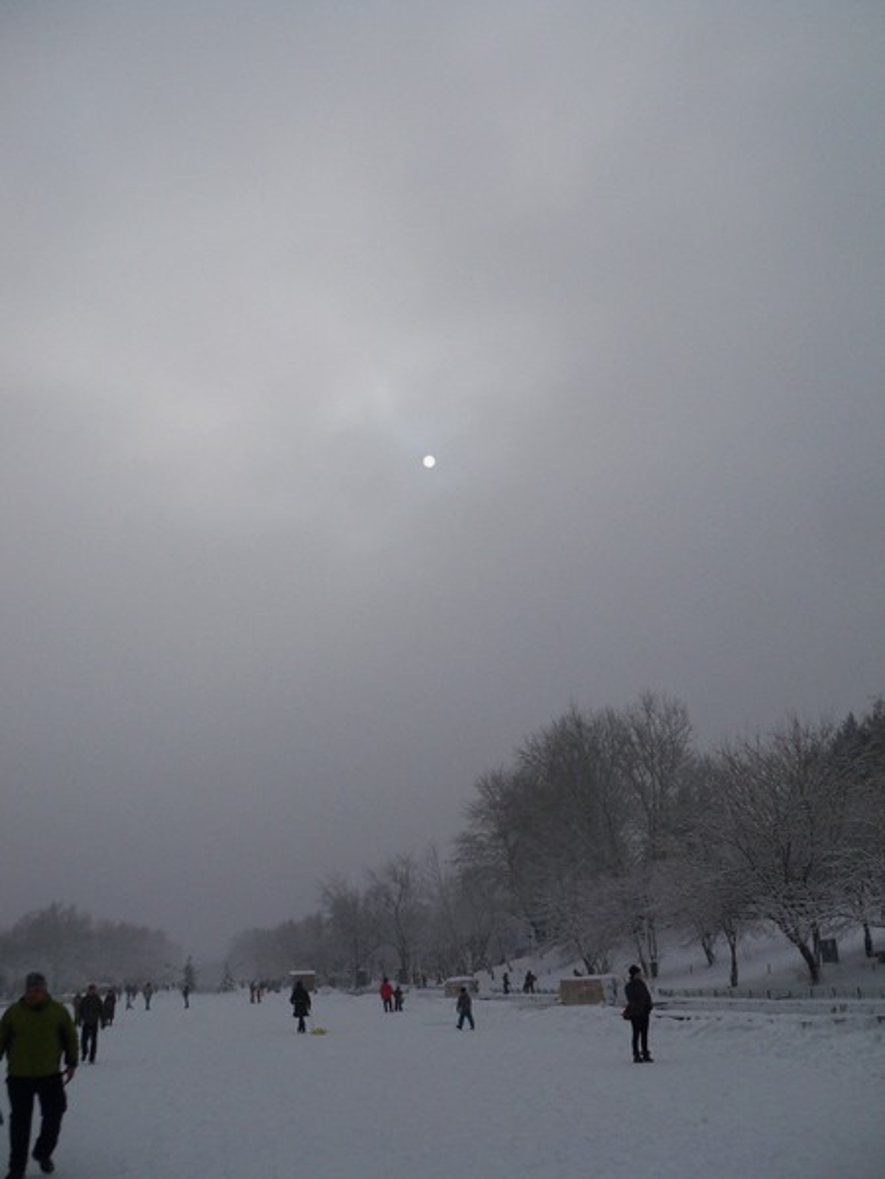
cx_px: 442
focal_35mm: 35
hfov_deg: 40.7
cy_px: 590
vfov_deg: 52.6
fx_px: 1193
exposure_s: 1/1600
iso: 125
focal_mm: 6.2
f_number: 6.2
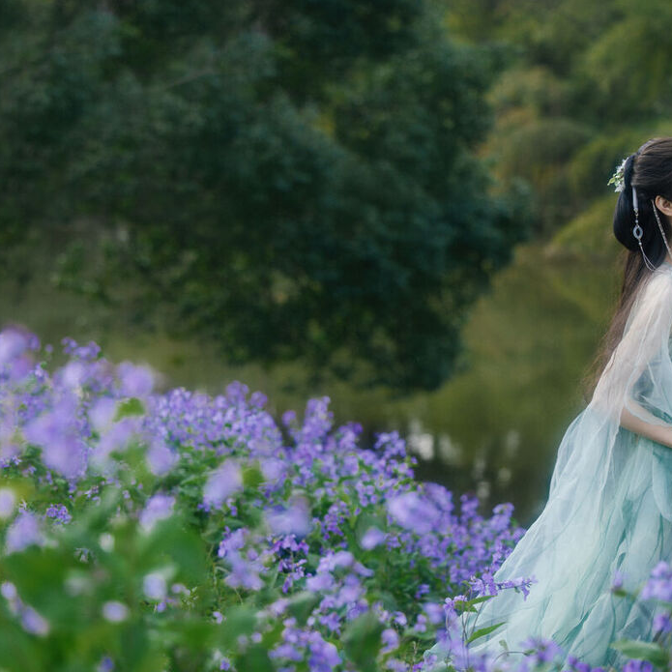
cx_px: 411
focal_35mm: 113
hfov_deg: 15.4
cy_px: 337
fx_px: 2482
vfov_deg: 15.4
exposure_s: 1/160
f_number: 2.8
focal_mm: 89
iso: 100
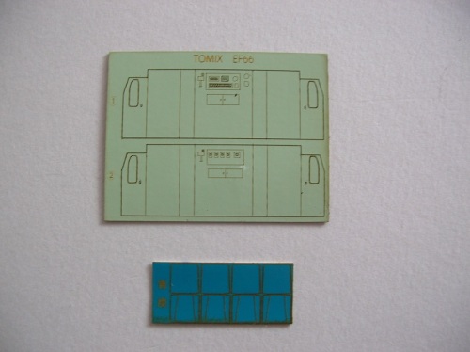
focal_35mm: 35
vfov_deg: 40.6
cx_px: 235
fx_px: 475
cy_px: 176
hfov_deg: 52.7
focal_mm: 5.8
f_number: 2.8
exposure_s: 1/34.5
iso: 50
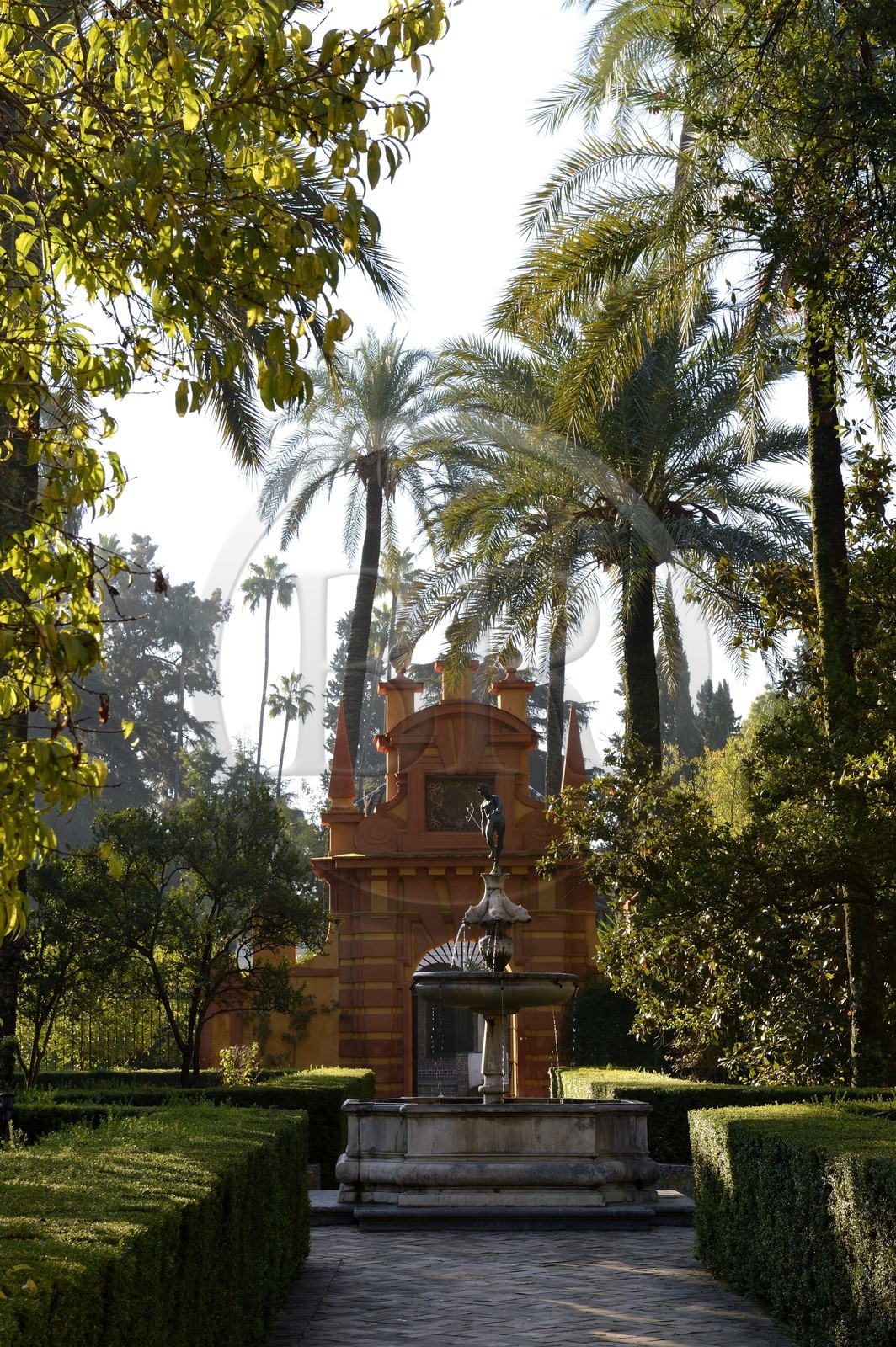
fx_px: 2618
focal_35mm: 70
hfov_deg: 19.4
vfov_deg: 28.9
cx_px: 448
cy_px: 674
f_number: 11
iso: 400
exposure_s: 1/160
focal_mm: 70
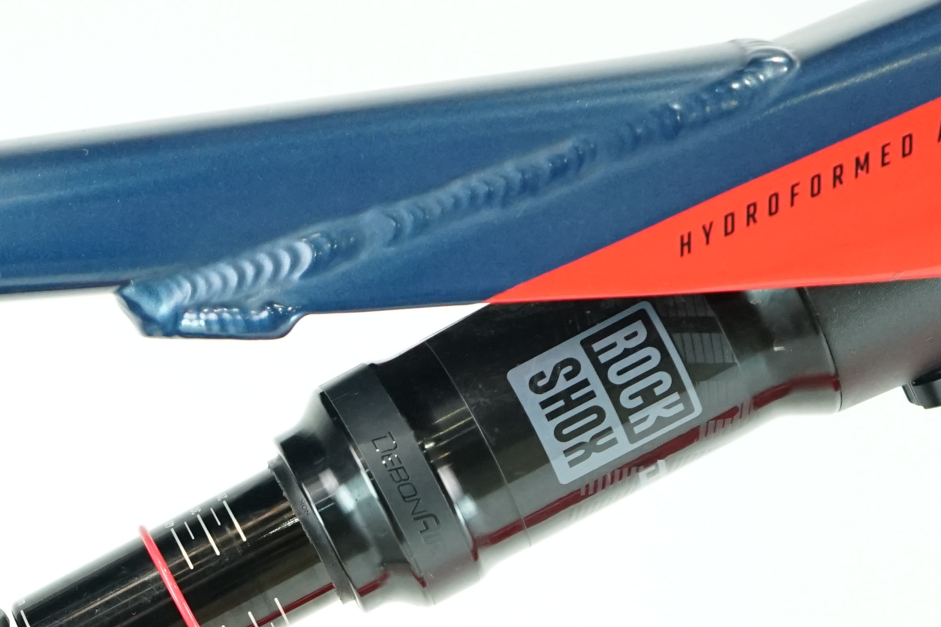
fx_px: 2823
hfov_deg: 18.4
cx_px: -39
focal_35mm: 108
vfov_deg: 12.4
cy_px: 706
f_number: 4
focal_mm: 35
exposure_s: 1/200
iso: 2000
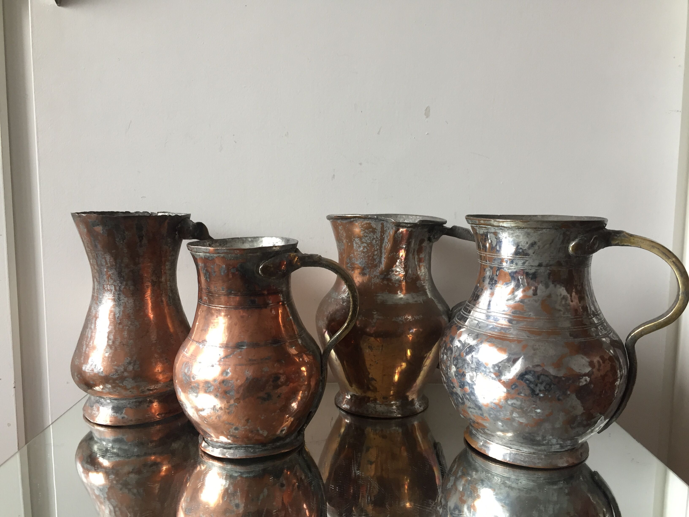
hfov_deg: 61.7
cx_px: 344
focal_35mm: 29
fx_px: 577
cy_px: 258
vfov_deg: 48.2
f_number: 2.2
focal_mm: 4.15
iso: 125
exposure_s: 1/33
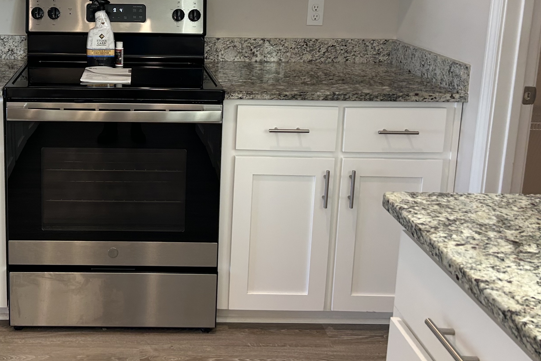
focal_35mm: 45
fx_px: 676
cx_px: 116
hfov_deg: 41.9
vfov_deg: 29.2
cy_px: 71
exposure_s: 1/120
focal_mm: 5.7
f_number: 1.5
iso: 100
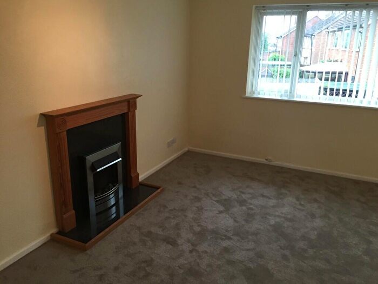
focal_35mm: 29
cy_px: 142
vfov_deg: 48.2
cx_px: 189
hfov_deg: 61.7
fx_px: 317
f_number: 2.2
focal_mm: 4.15
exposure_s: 1/33
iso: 50
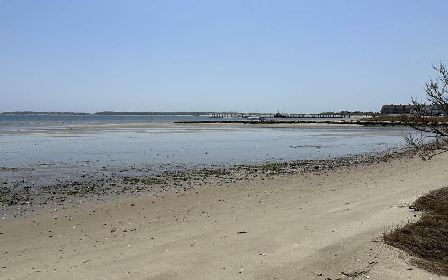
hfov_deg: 64.5
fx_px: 354
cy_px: 135
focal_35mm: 29
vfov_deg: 43.1
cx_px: 199
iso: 80
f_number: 1.78
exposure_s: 1/13699
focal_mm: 6.86
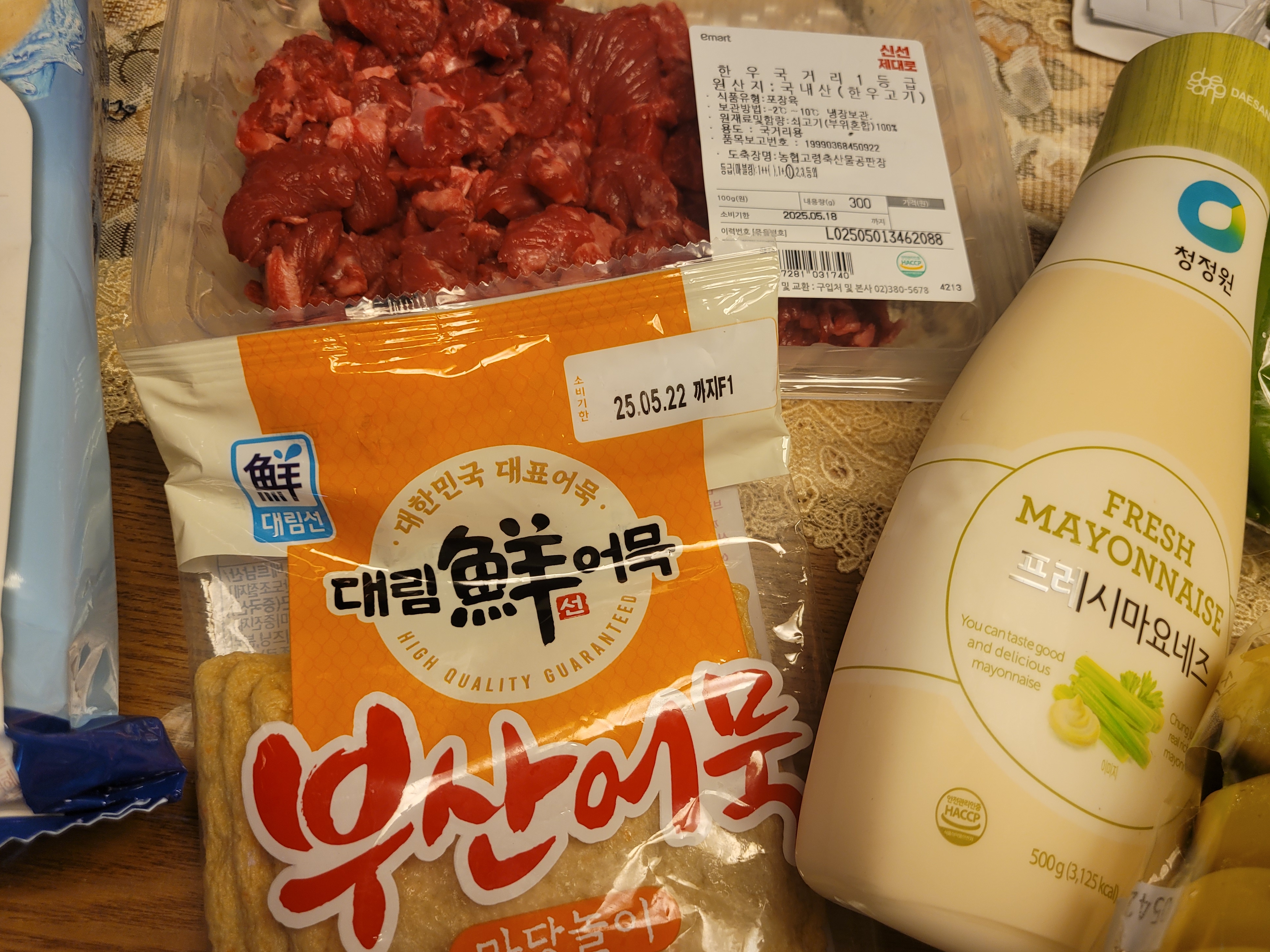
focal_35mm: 27
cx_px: 645
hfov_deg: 65.3
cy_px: 487
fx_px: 991
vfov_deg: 51.3
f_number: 1.8
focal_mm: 5.4
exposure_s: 1/120
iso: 80
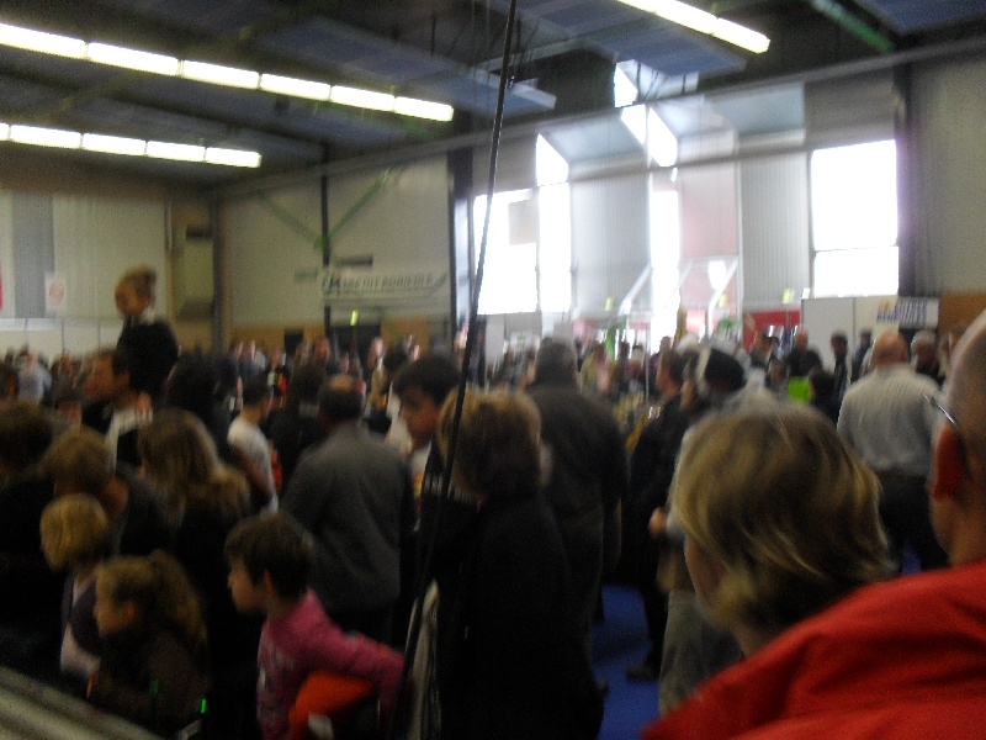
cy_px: 370
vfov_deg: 40.7
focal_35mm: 35
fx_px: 997
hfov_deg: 52.6
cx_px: 493
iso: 200
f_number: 3.2
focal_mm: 6.3
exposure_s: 1/20
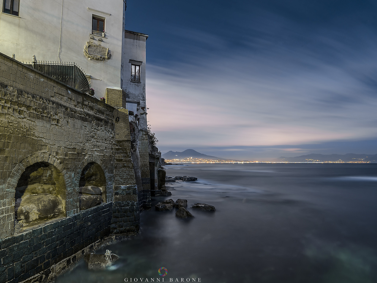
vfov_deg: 67.9
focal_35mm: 19
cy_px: 143
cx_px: 163
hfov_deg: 83.4
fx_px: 210
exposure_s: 390
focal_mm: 11.5
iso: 100
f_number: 11
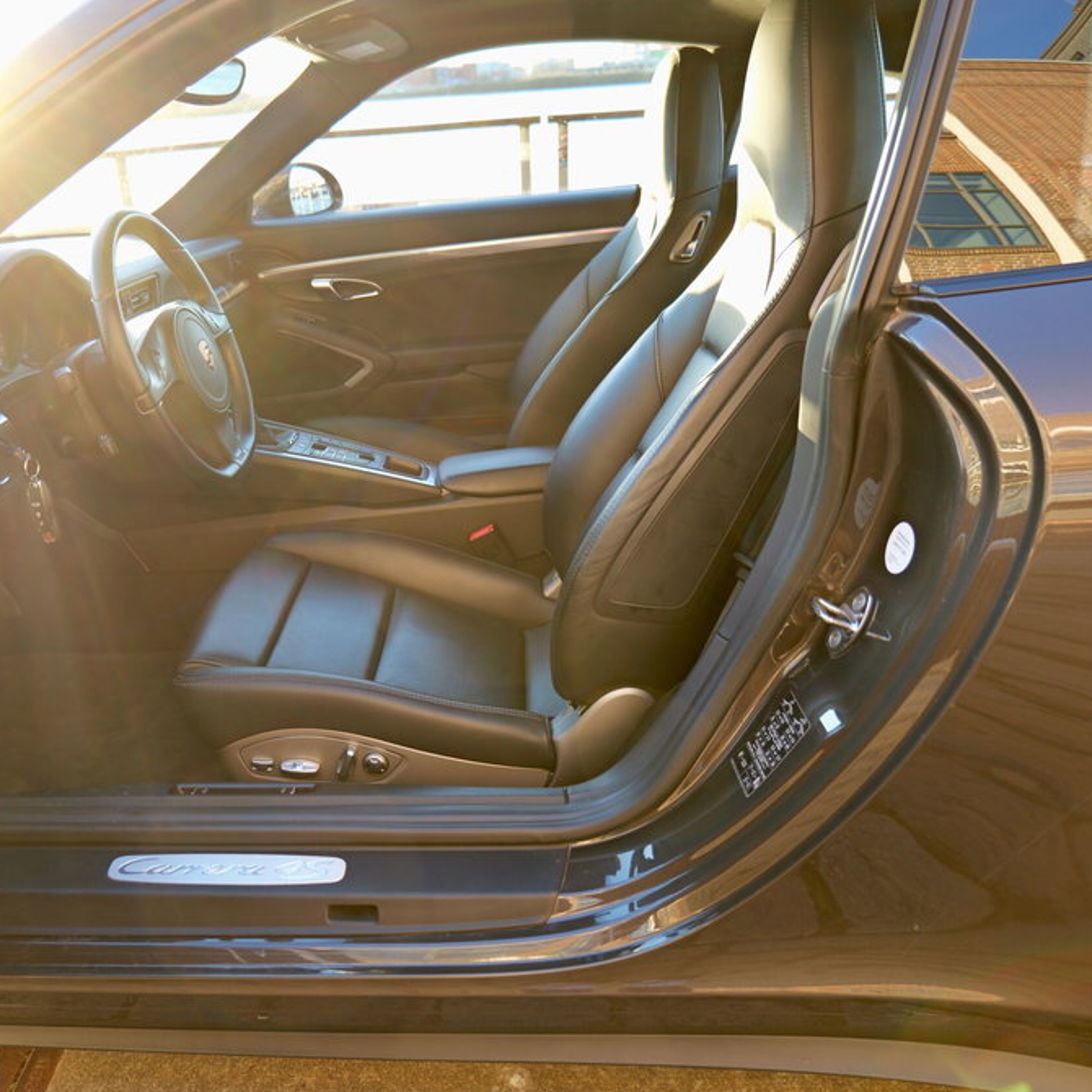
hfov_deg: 60.3
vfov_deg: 60.9
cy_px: 545
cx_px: 421
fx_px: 928
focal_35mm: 26
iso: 200
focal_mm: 20
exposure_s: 1/60
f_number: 3.5
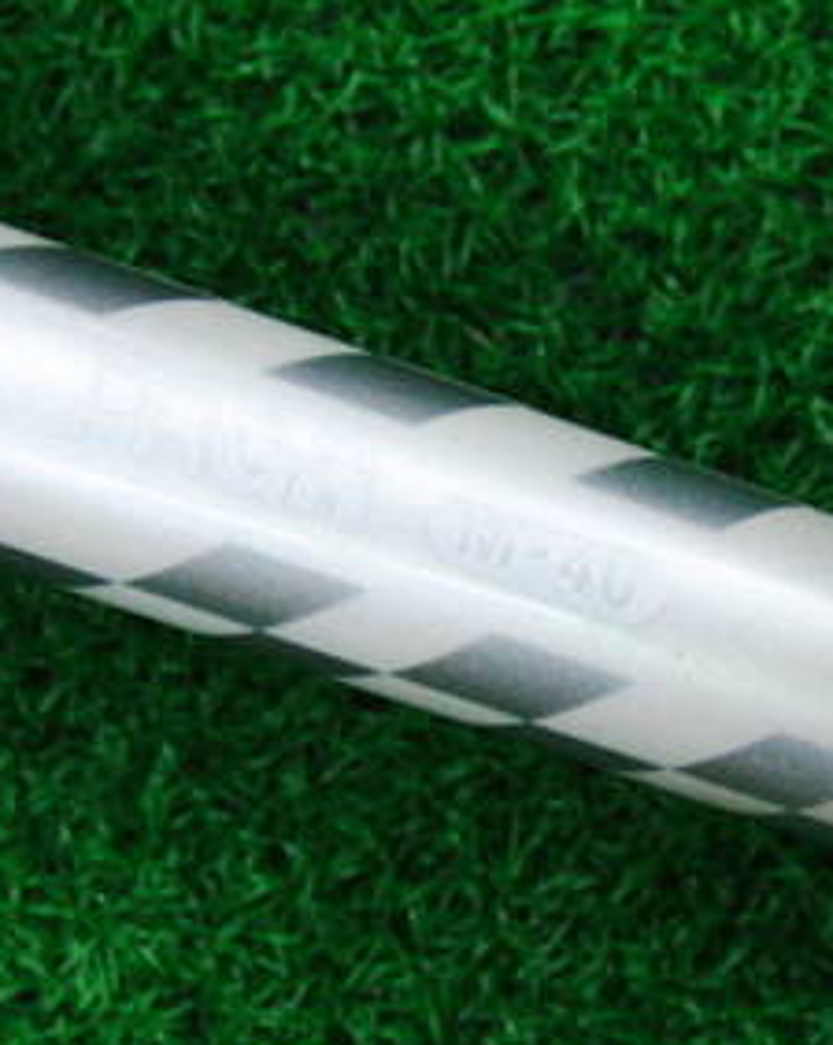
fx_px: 2531
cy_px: 623
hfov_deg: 18.6
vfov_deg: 23.3
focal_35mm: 82
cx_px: 607
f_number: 3.6
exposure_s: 1/80
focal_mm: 6.42
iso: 400
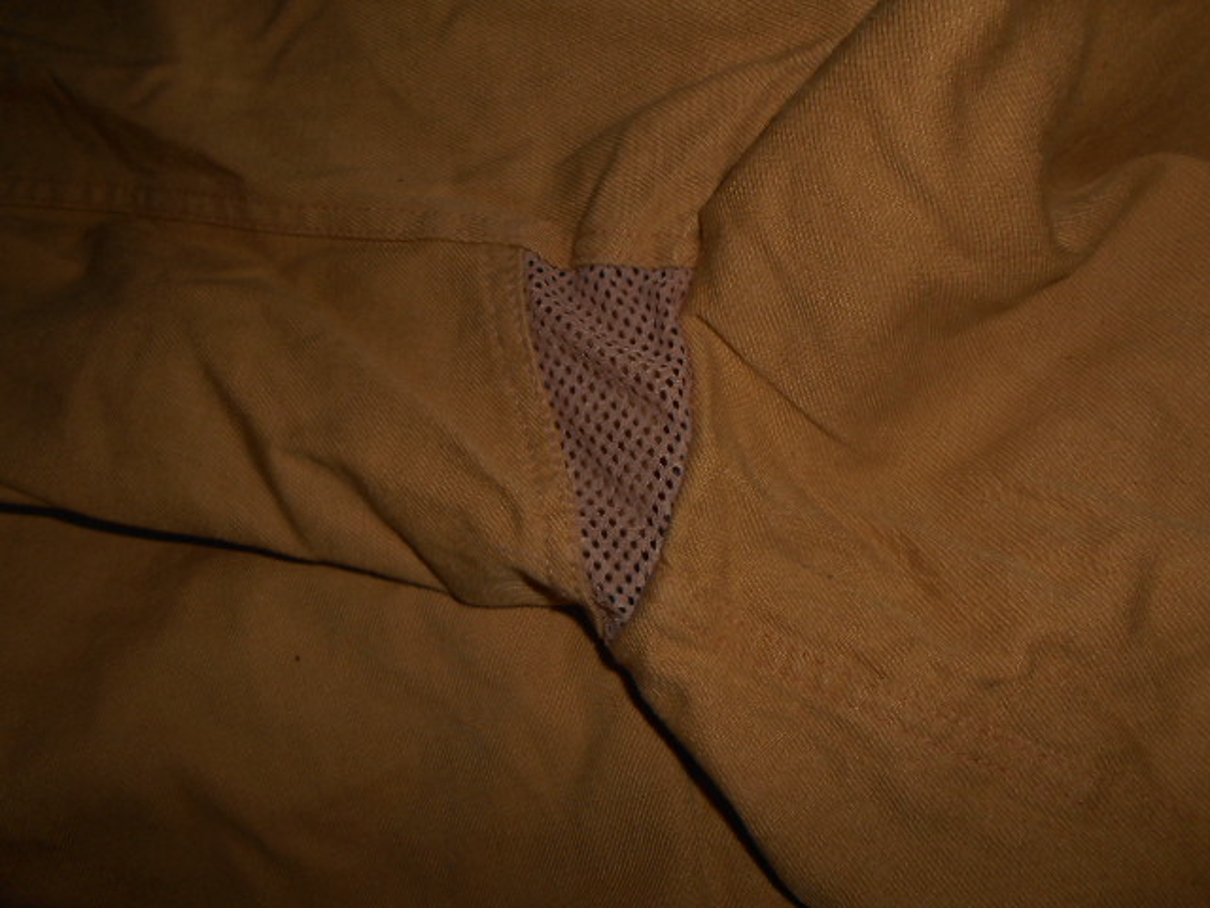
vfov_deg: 53.1
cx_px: 605
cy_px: 454
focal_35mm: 26
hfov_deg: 67.3
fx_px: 909
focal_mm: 4.6
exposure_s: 1/25
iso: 80
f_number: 8
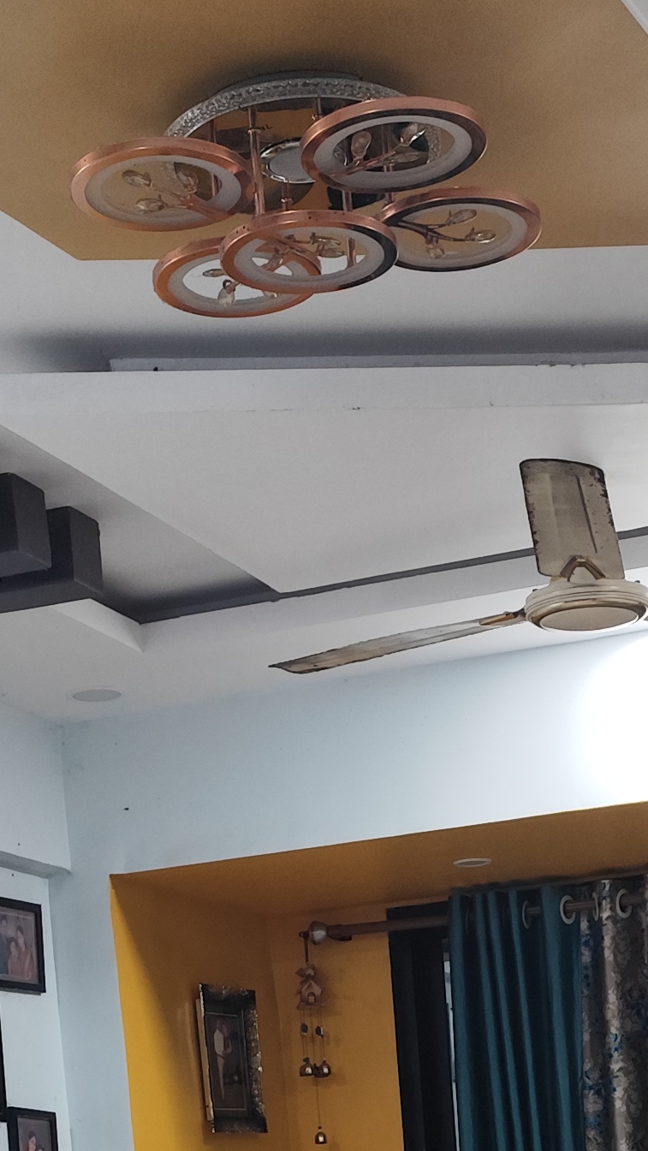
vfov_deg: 24.4
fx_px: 2321
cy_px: 1485
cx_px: 451
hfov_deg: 15.9
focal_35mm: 76
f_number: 1.65
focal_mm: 6.19
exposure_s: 1/100
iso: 320
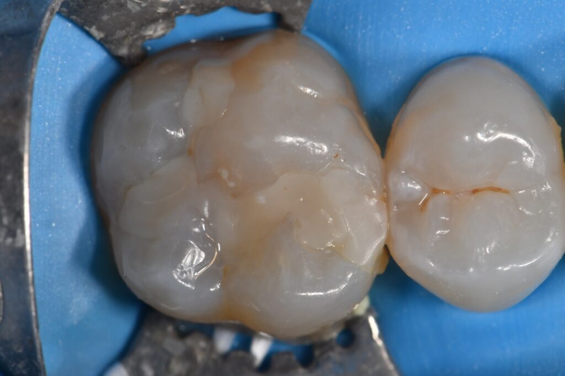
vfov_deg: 8.7
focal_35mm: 157
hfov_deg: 13.1
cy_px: 188
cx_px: 282
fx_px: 2463
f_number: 32
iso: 200
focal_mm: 105
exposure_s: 1/160
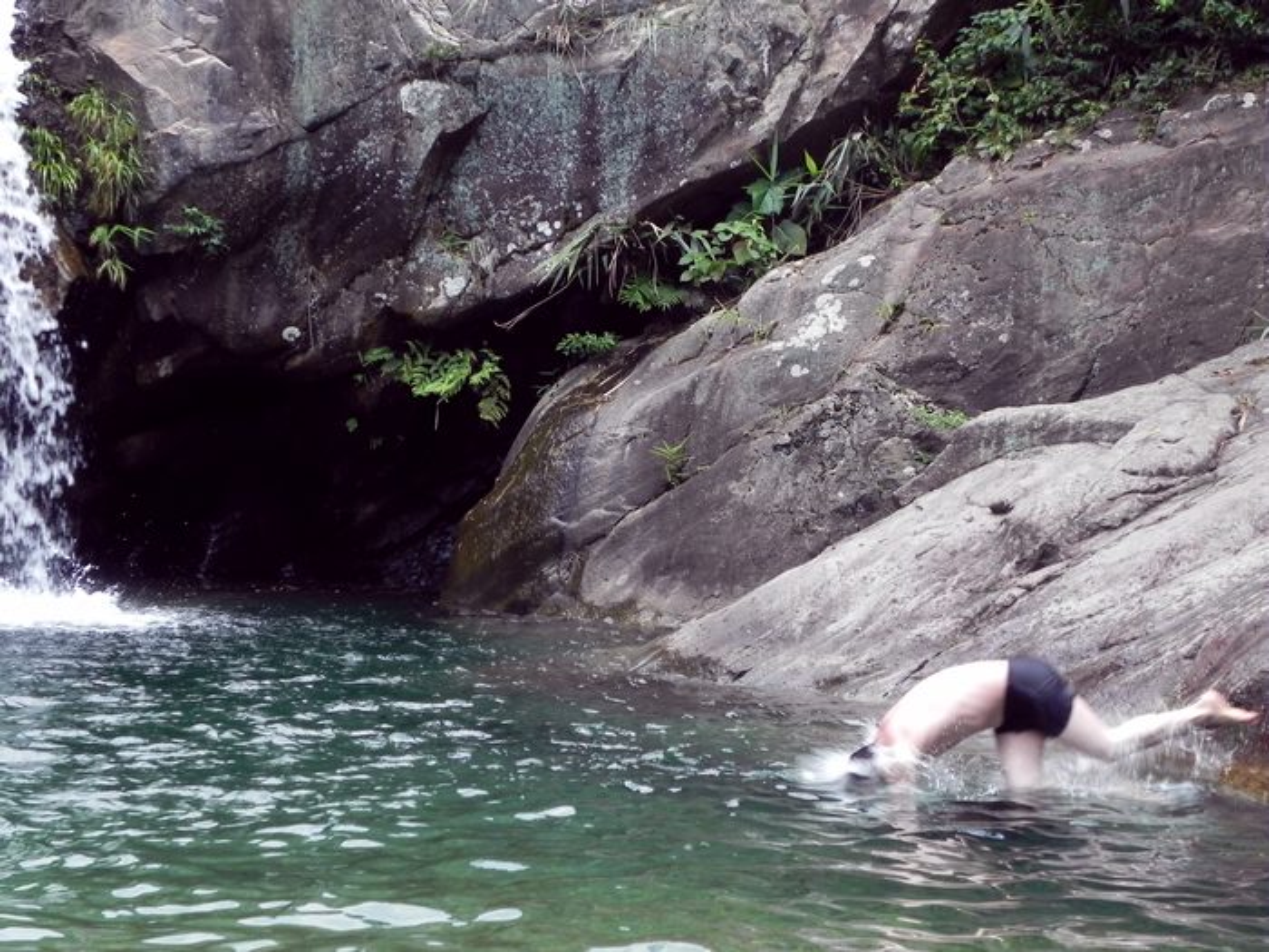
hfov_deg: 29.4
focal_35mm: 66
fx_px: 2420
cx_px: 634
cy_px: 476
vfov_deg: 22.3
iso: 160
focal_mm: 11.8
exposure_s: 1/154
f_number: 4
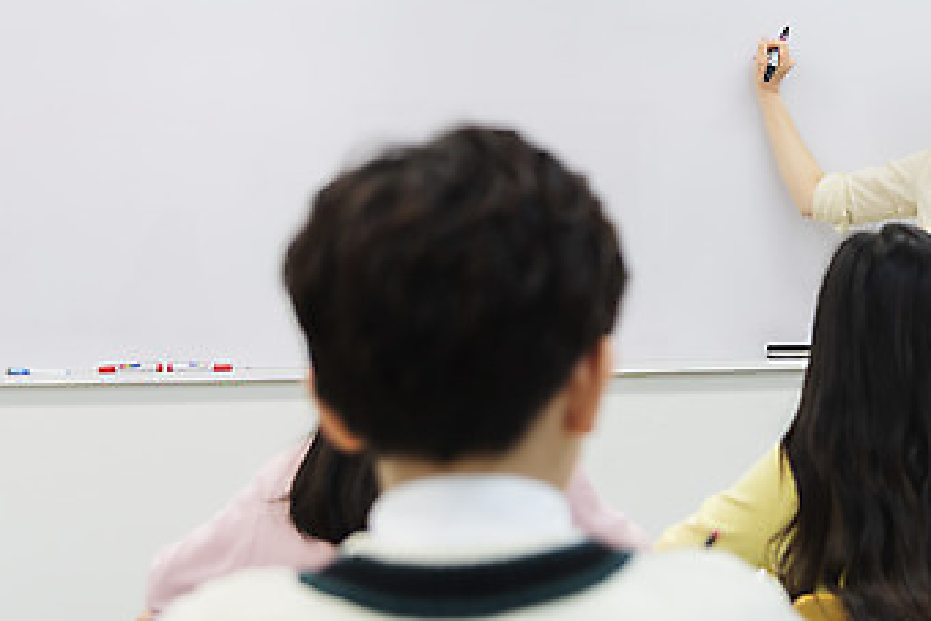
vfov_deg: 20.3
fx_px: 1733
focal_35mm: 67
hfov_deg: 29.6
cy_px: 235
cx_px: 700
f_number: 2.8
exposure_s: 1/250
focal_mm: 38
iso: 800
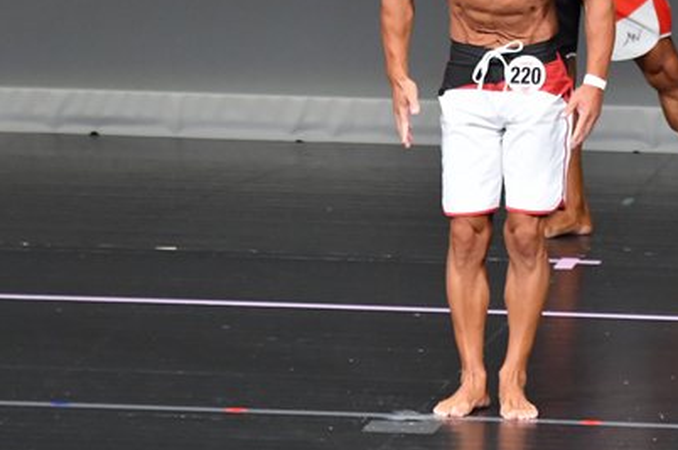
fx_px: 11437
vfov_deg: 2.3
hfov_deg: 3.4
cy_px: 64
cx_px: 569
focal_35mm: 608
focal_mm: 210
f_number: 5.6
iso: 5000
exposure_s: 1/400
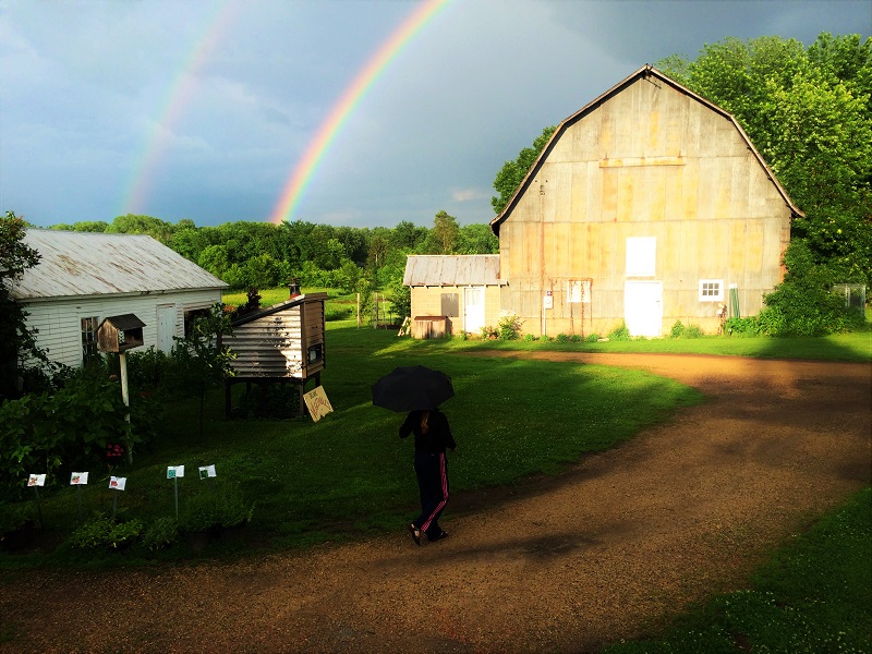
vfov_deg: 46.8
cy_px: 327
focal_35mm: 30
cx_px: 436
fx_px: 756
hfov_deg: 60.0
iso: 32
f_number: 2.2
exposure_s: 1/746
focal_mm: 4.12
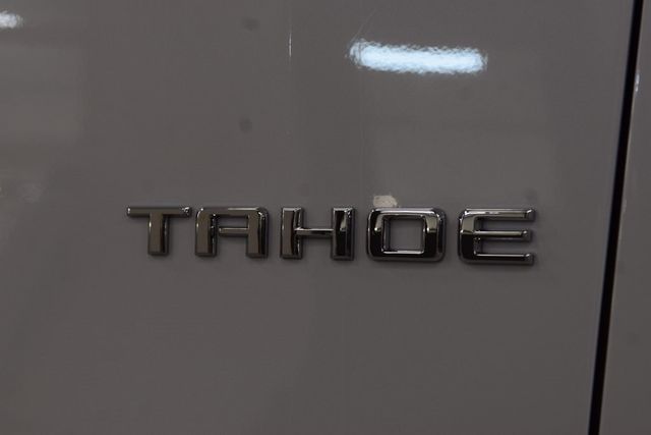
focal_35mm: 105
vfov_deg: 13.0
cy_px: 218
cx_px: 326
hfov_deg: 19.5
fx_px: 1899
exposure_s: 1/40
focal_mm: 70
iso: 400
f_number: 7.1
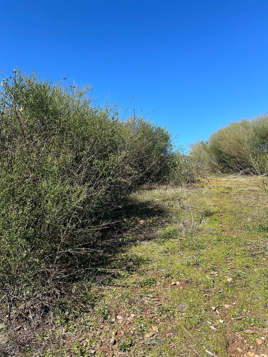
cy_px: 178
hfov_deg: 53.1
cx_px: 134
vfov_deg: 67.3
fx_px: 268
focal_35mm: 26
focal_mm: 5.7
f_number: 1.5
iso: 50
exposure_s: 1/2299
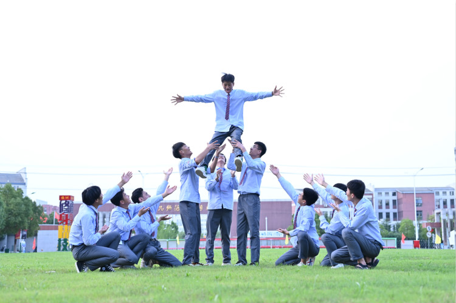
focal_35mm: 50
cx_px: 228
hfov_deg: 39.6
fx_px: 633
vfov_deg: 27.0
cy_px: 152
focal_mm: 50
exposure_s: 1/200
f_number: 3.2
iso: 250
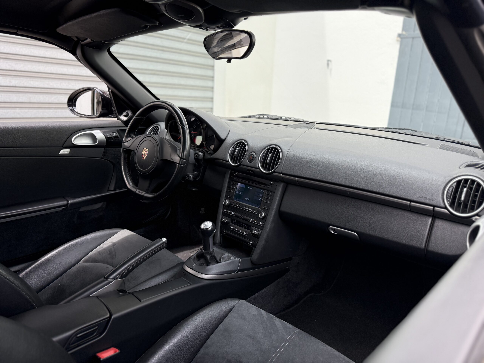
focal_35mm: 24
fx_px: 336
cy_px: 182
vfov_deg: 56.8
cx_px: 242
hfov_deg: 71.6
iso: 100
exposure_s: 1/722
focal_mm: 6.76
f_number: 1.78
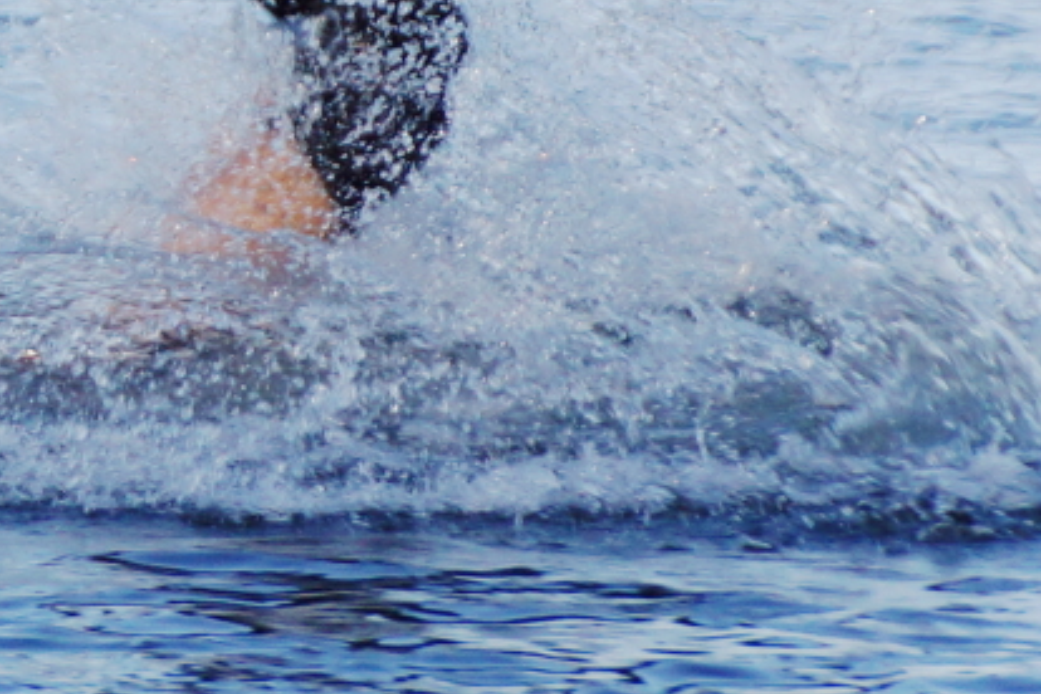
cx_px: 214
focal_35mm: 488
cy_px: -20
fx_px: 14116
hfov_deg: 4.2
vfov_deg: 2.8
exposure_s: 1/250
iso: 160
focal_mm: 135
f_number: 5.6
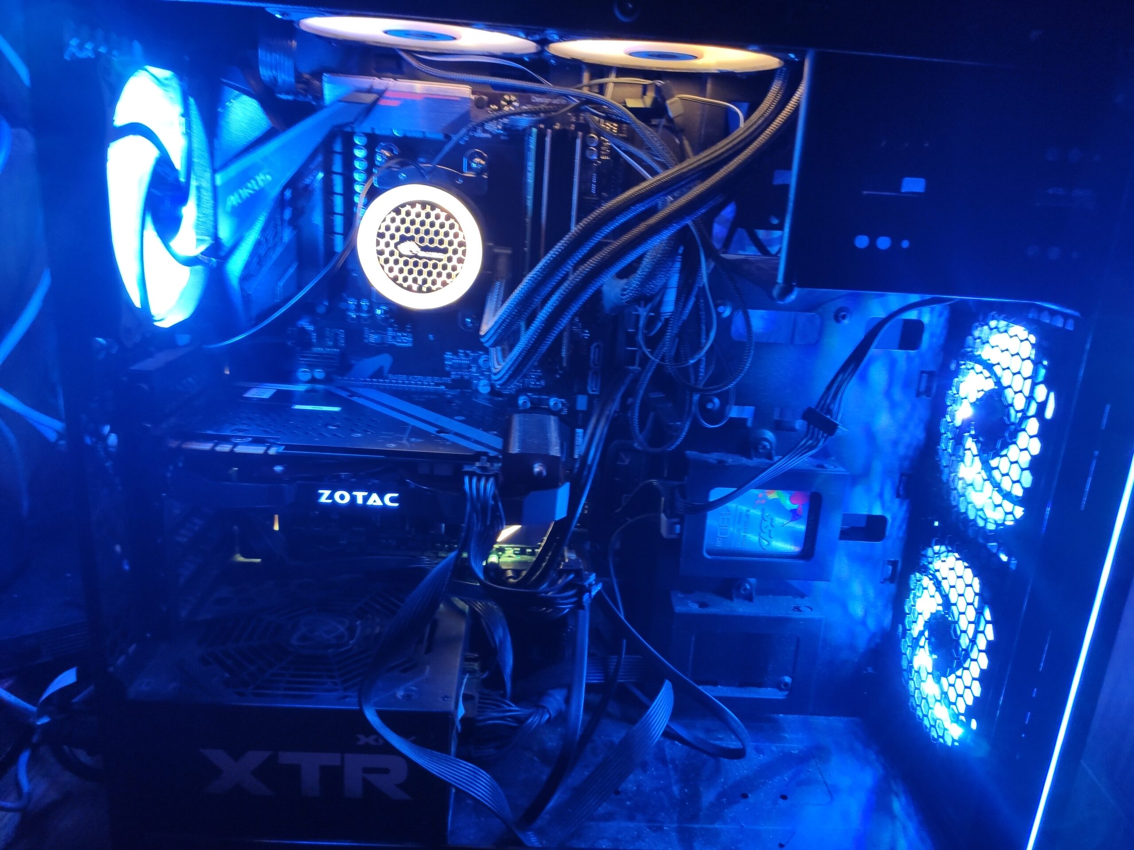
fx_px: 852
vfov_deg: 53.1
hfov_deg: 67.3
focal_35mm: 26
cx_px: 567
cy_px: 425
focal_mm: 4.77
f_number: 1.75
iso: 480
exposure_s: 1/30
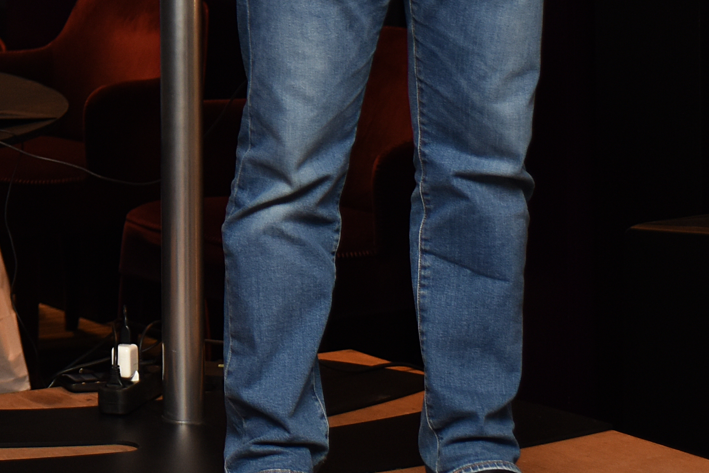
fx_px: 4472
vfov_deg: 6.0
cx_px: -415
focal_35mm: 227
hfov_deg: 8.8
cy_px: -278
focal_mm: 56
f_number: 2.8
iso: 500
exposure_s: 1/80
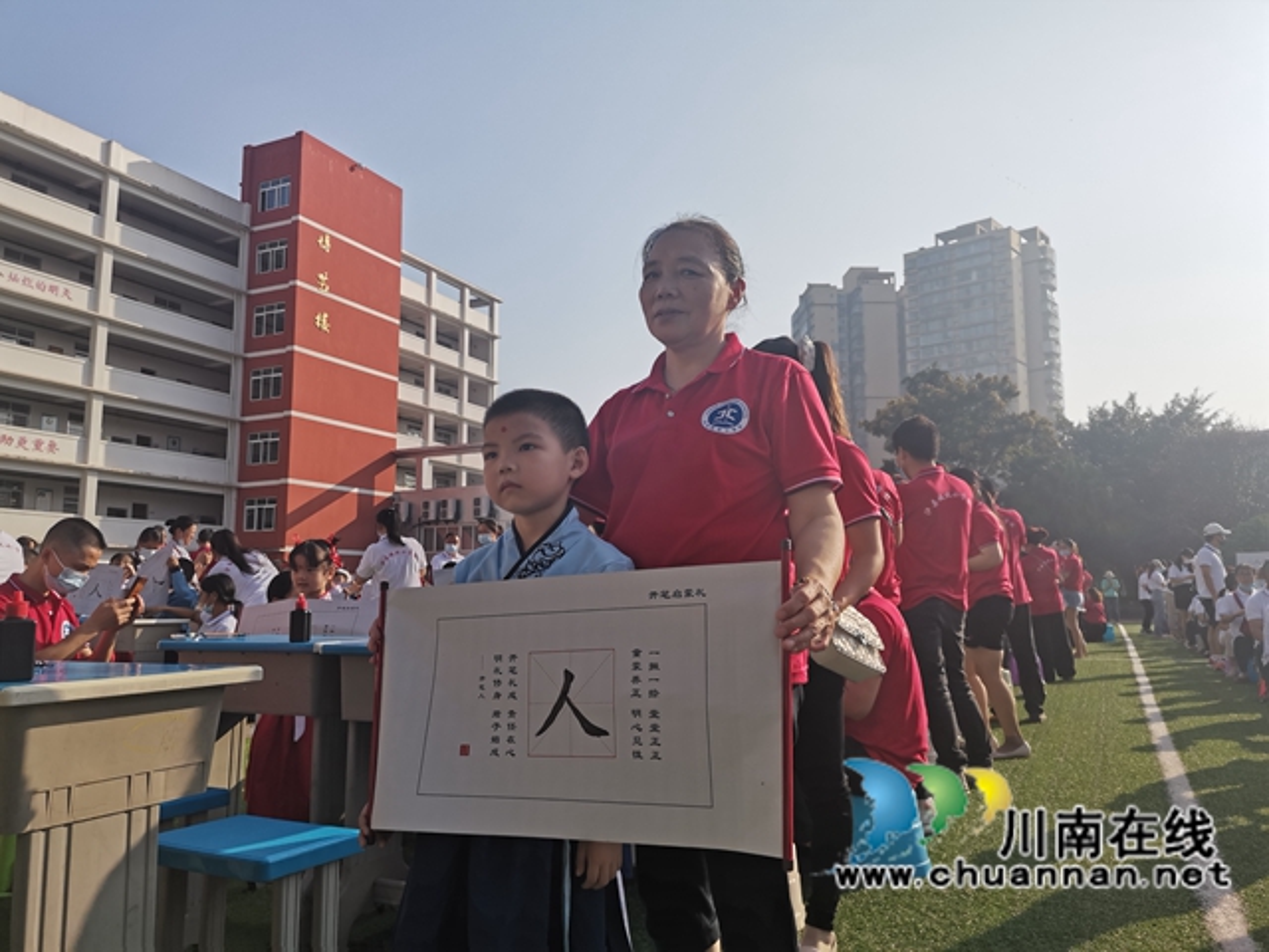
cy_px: 476
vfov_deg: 53.1
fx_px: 953
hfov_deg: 67.3
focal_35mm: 26
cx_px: 634
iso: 50
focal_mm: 4.75
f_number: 1.8
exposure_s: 1/1812
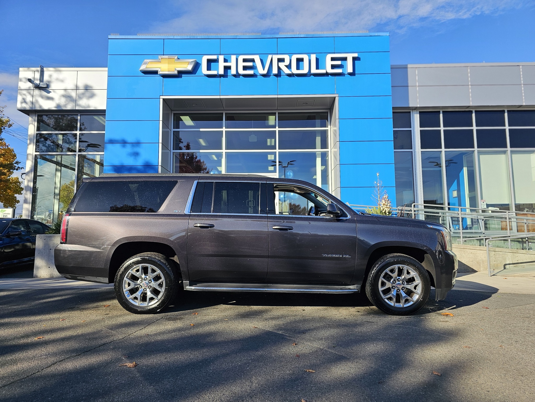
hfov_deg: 73.9
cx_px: 268
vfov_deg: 58.9
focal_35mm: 23
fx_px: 355
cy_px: 201
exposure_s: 1/1055
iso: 20
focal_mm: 6.3
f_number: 1.7
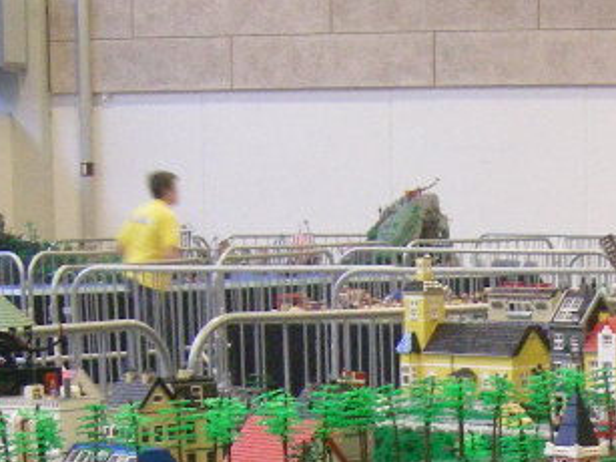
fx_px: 2668
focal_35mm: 150
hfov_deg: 12.8
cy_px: 801
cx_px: 781
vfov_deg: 9.5
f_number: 2.7
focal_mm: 7.5
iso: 400
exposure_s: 1/16.2
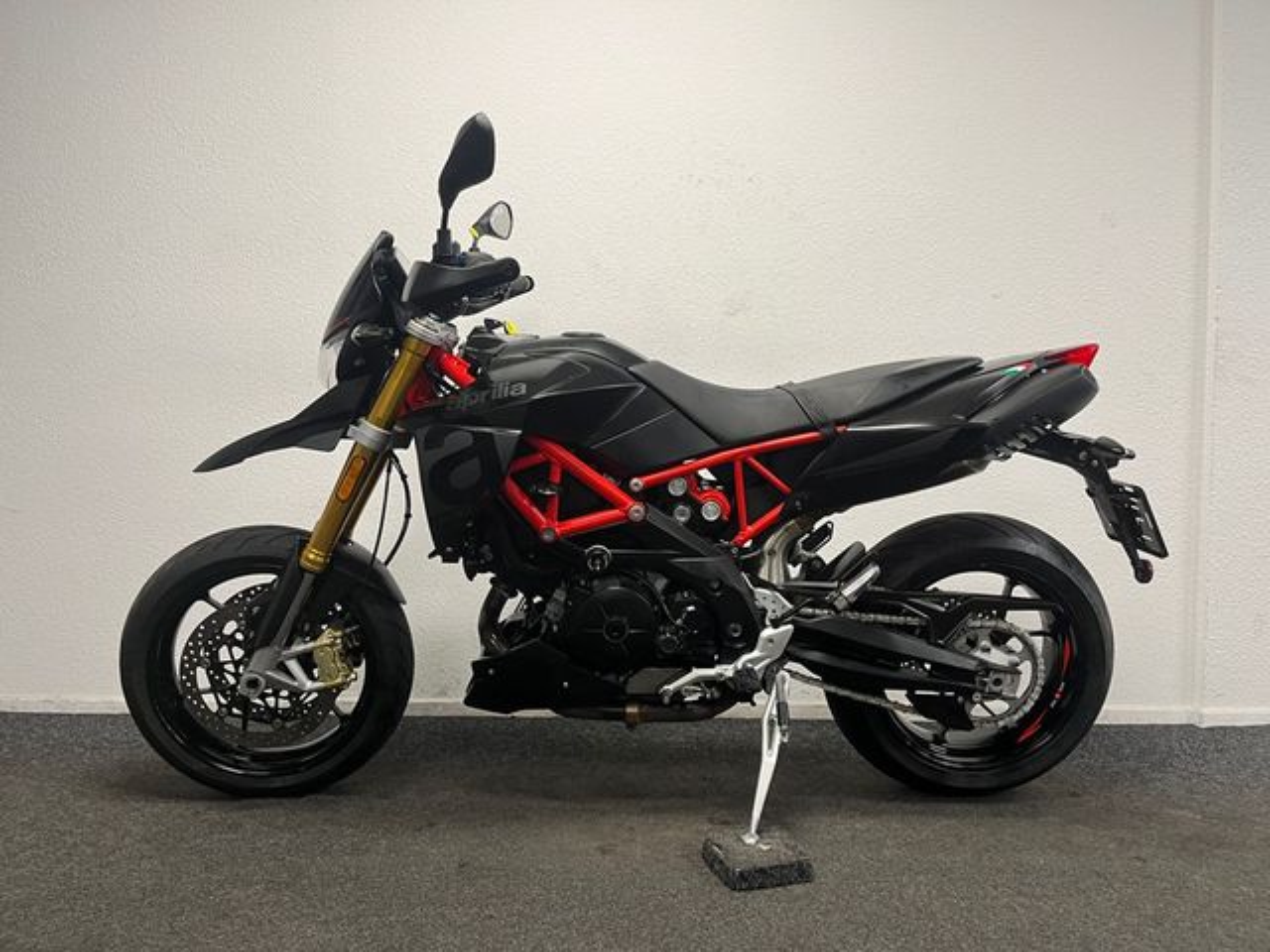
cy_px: 476
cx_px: 635
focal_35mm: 26
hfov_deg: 67.3
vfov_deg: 53.1
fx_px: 954
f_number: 1.6
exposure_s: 1/50
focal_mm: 5.1
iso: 64
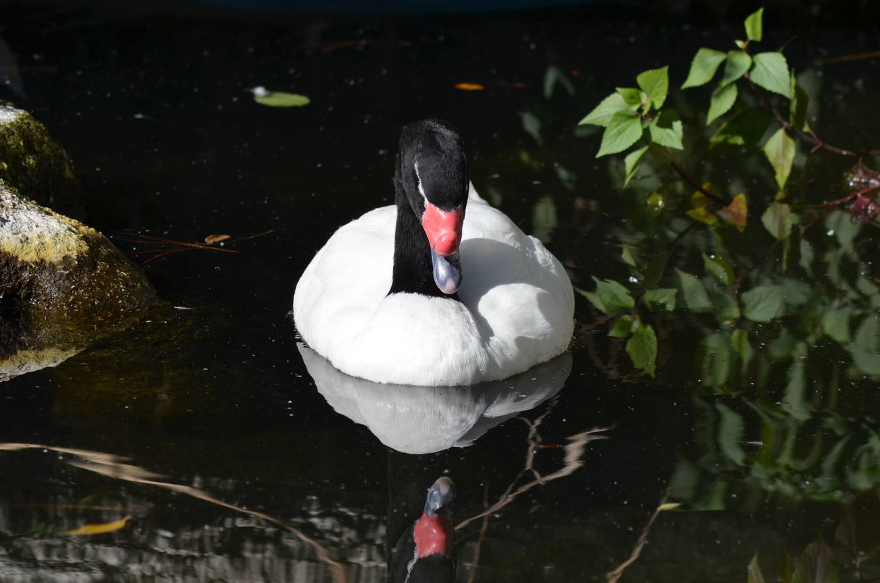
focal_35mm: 257
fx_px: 6270
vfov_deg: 5.3
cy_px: 305
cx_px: 444
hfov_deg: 8.0
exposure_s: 1/2000
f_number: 5.6
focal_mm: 140
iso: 360
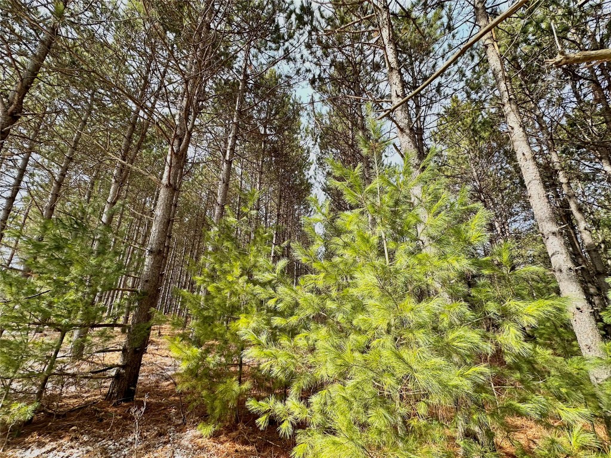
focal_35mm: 14
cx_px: 306
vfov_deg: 85.7
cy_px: 229
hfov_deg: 102.1
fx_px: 247
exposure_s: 1/615
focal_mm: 2.22
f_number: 2.2
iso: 40
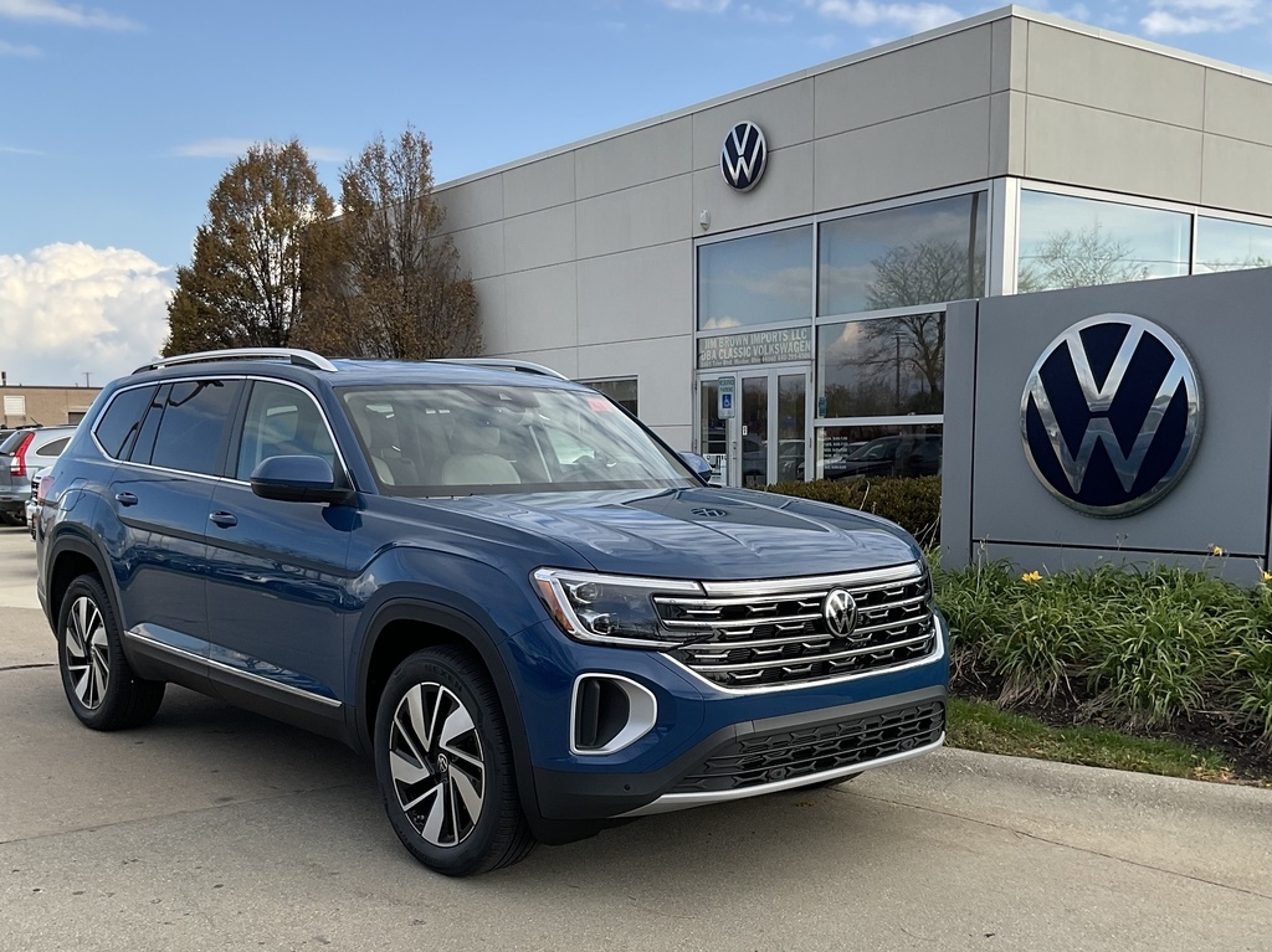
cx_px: 636
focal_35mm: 29
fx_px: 1065
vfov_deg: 48.2
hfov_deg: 61.7
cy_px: 476
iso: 16
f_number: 1.8
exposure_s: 1/1076
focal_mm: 3
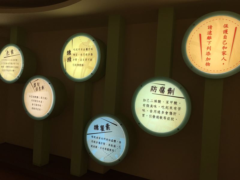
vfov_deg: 48.2
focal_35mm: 29
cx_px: 120
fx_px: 201
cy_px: 90
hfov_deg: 61.7
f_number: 2.2
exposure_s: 1/60
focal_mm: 4.15
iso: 25
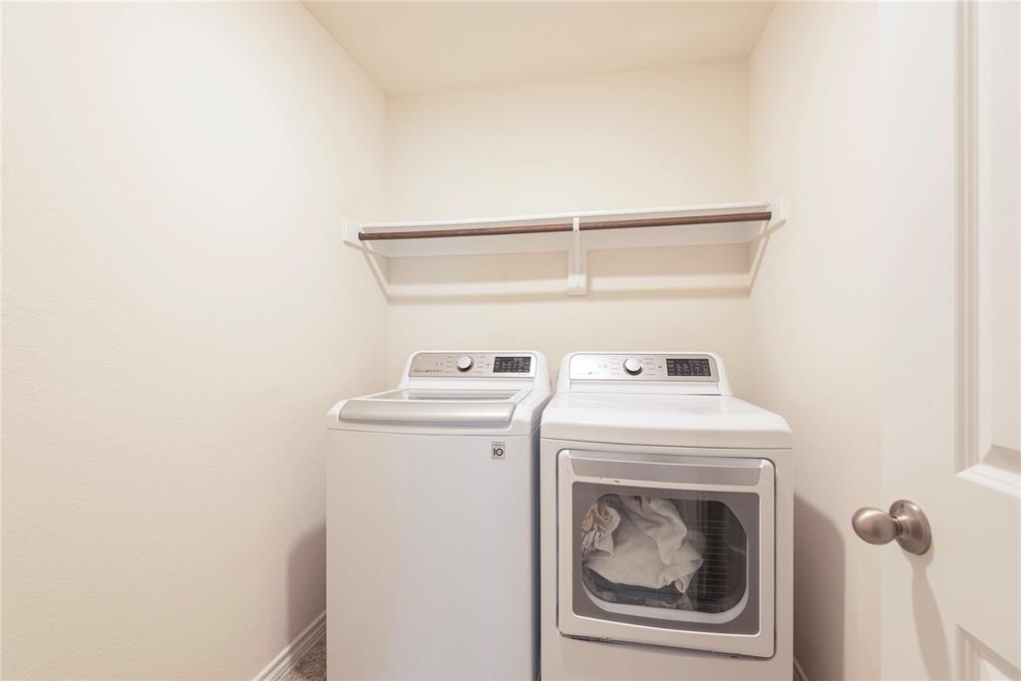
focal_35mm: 16
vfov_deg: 73.8
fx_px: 454
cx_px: 510
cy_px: 340
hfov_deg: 96.7
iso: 100
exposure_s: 1/1.25
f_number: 7.1
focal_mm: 16
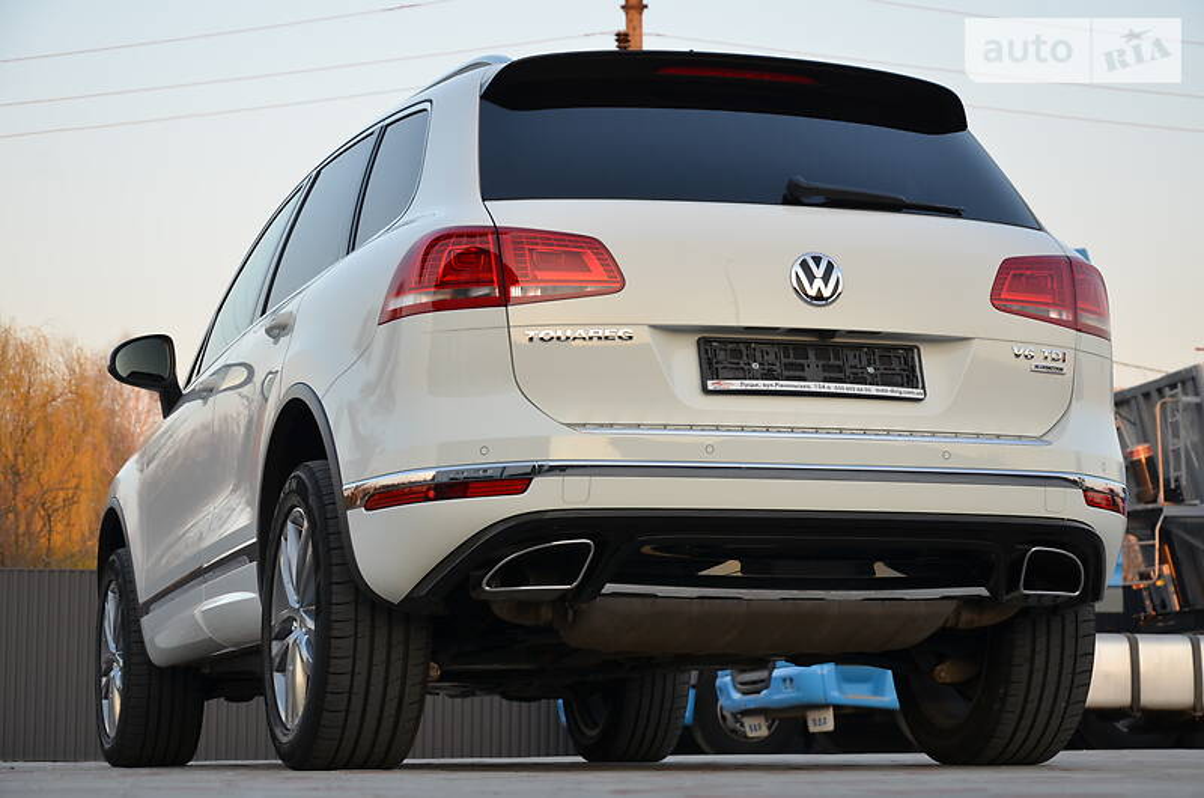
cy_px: 399
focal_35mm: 78
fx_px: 2603
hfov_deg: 26.0
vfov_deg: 17.4
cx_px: 602
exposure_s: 1/125
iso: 250
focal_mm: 52
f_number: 5.6
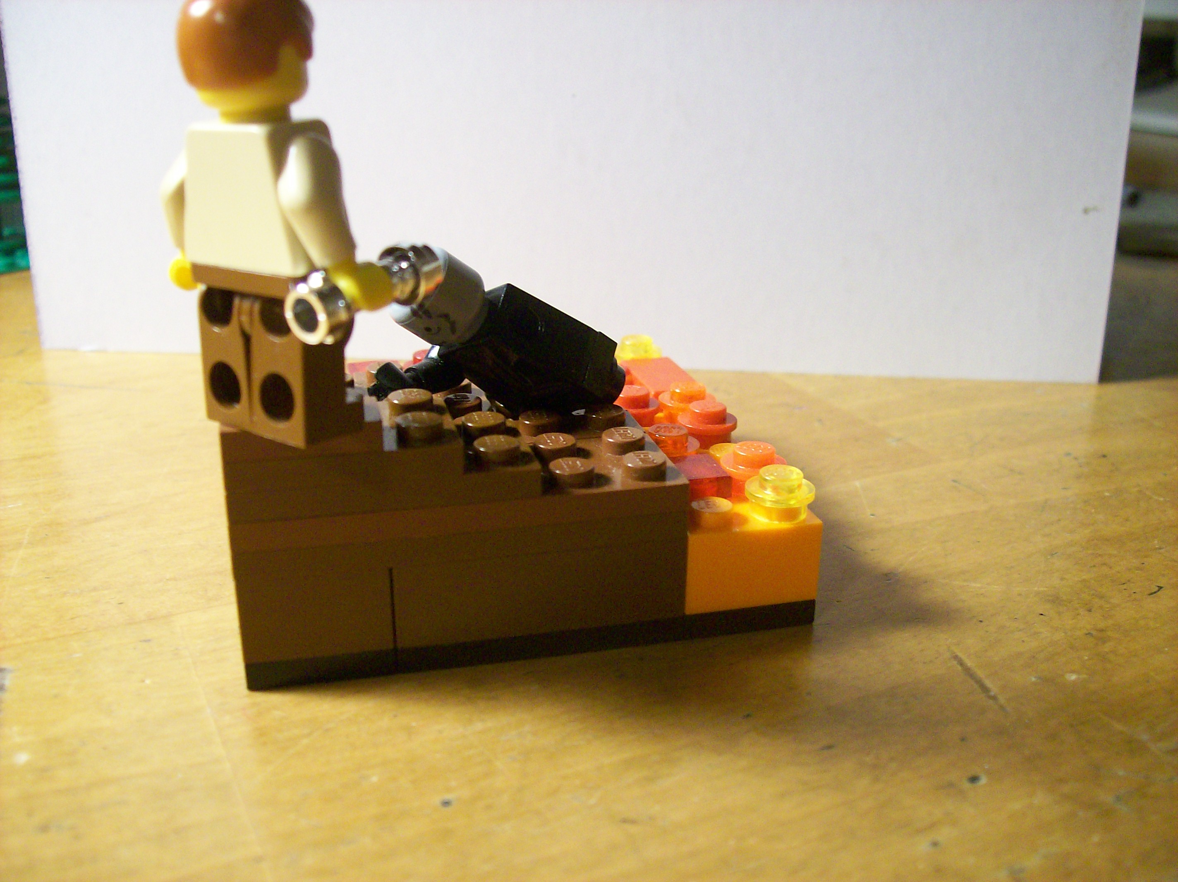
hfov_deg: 51.4
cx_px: 589
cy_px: 441
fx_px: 1224
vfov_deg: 39.6
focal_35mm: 36
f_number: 2.7
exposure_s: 1/30.5
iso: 160
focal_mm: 6
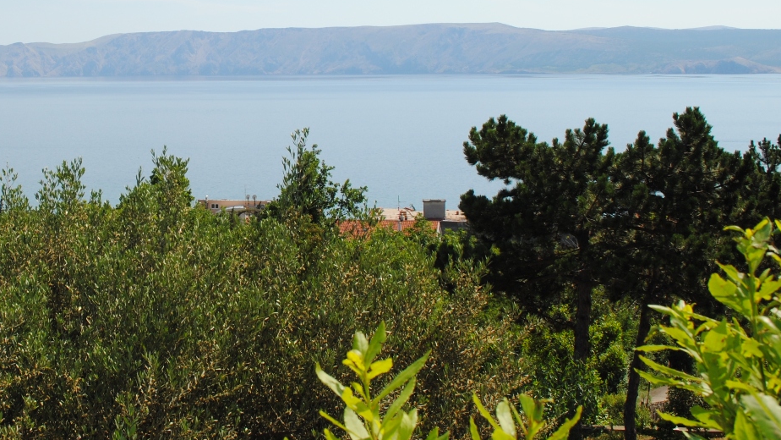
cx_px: 172
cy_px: 88
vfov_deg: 20.5
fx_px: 1201
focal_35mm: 58
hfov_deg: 35.0
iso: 100
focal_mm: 22
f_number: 10
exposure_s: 1/200
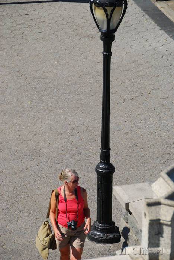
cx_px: 87
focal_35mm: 225
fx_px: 1628
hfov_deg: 6.1
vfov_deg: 9.1
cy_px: 130
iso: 100
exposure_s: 1/320
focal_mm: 150
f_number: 7.1
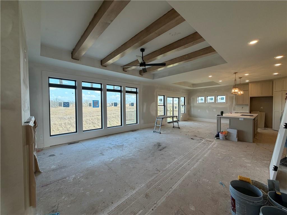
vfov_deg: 85.7
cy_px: 108
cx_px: 144
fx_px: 116
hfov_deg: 102.1
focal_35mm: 14
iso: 80
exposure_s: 1/120
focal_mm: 2.22
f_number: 2.2
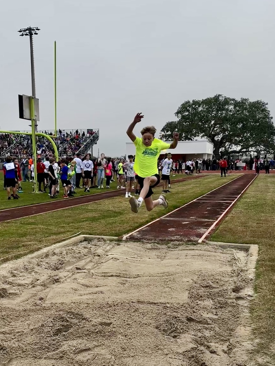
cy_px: 183
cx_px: 138
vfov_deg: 71.6
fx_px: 254
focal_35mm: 24
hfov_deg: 56.8
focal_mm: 6.86
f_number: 1.78
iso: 80
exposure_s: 1/729
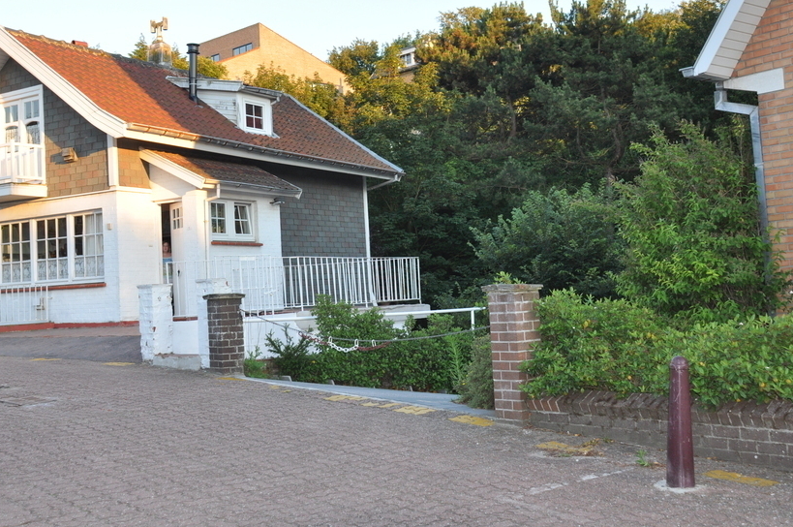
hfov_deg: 43.6
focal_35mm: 45
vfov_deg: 29.7
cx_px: 388
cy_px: 208
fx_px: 990
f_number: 5
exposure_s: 1/200
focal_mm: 24
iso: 400
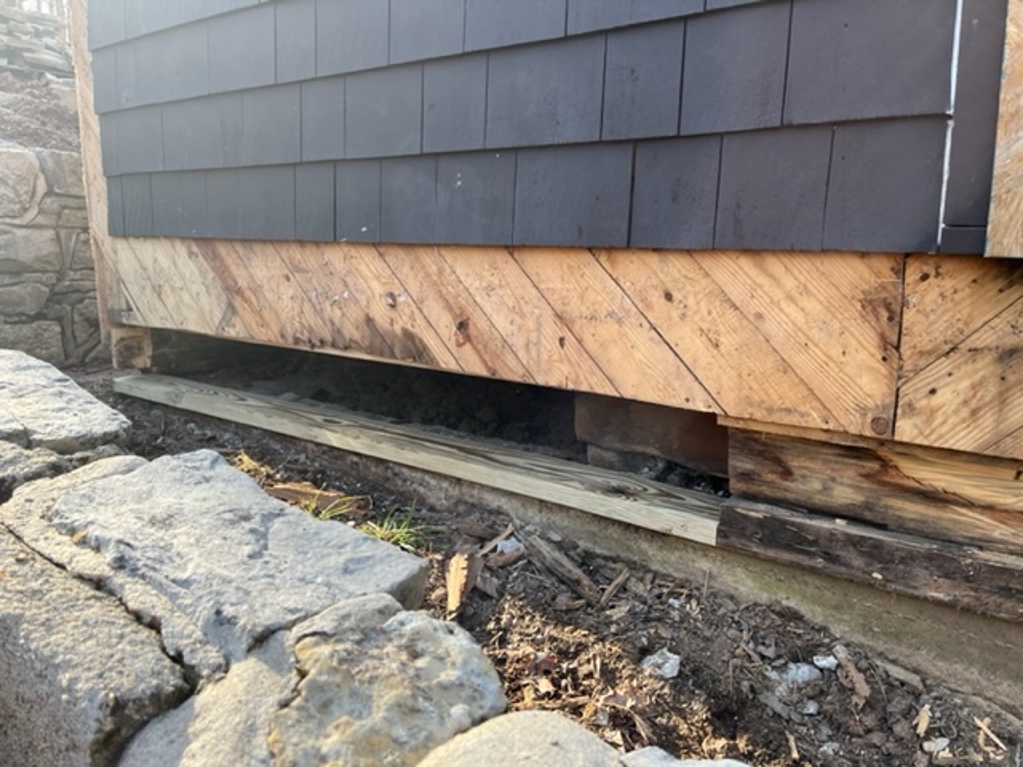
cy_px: 384
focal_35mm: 26
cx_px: 512
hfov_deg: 67.3
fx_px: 768
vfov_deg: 53.1
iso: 40
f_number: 1.6
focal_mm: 5.1
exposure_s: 1/221
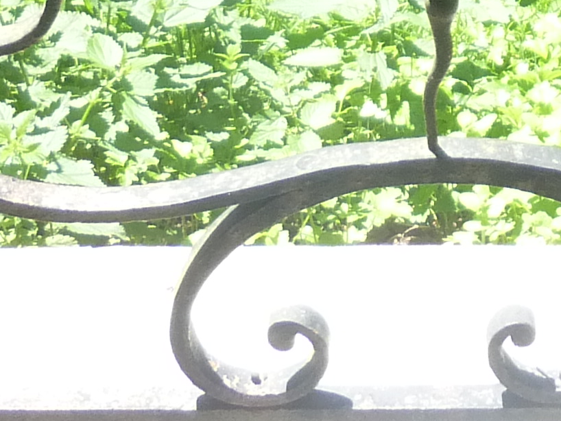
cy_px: -626
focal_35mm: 132
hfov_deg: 14.7
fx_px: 2140
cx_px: 543
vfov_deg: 9.8
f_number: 3.1
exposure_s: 1/250
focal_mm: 4.5
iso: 160
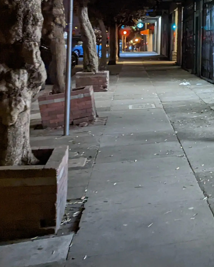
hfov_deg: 18.7
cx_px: 355
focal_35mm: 68
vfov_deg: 26.8
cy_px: 21
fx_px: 538
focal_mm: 6.81
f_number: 1.85
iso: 566
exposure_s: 1/120
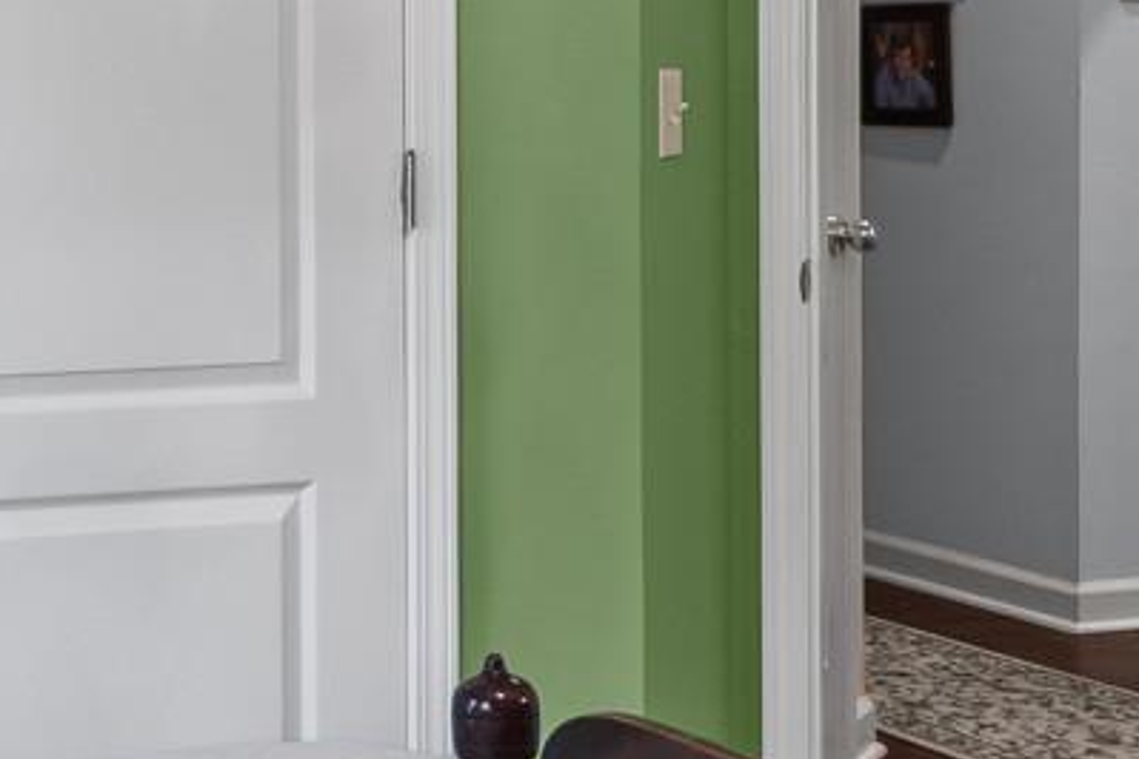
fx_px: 2974
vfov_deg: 14.4
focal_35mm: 94
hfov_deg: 20.9
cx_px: -20
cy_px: 83
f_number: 9
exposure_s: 1
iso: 250
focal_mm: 10
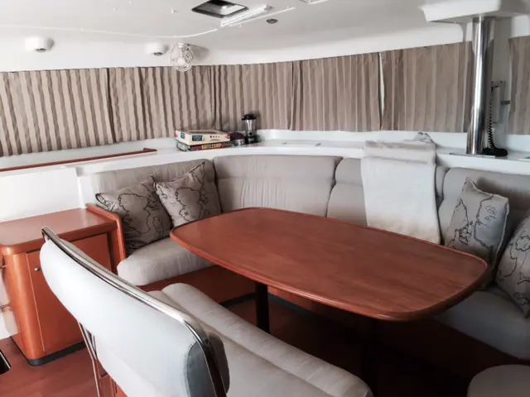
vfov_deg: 48.2
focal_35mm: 29
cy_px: 198
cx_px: 265
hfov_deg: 61.7
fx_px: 444
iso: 32
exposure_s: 1/60
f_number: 2.2
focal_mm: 4.15
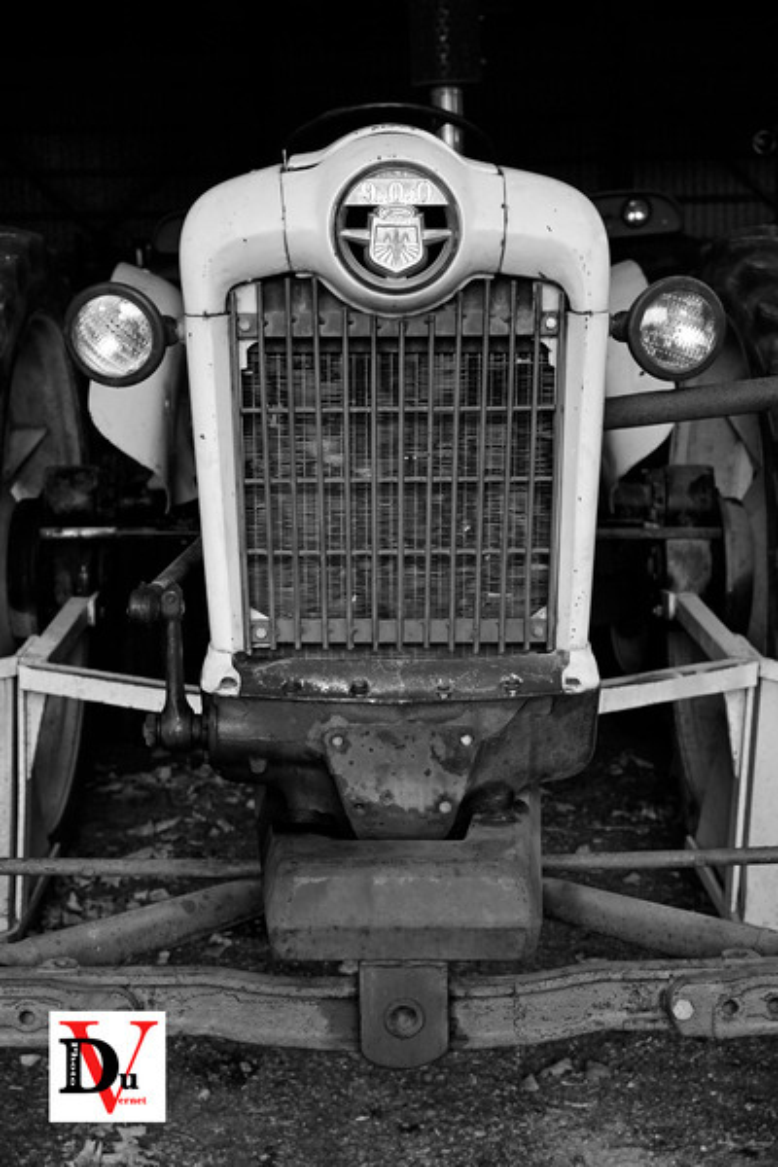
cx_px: 389
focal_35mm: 55
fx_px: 1783
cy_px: 584
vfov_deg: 36.2
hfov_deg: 24.6
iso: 400
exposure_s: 1/160
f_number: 7.1
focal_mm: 55
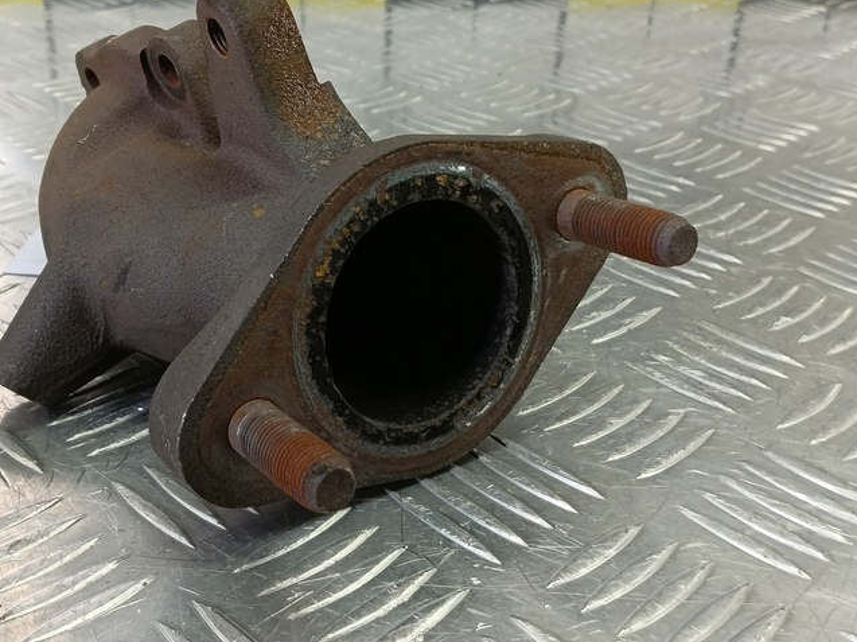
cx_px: 323
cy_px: 244
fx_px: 916
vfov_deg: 38.4
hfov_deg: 49.7
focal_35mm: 37
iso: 164
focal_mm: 4.11
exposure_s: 1/50
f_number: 1.6
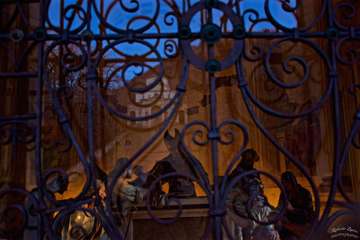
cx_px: 180
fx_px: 360
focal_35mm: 36
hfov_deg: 53.1
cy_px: 120
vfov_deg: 36.9
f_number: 3.8
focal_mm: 24
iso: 100
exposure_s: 1/30
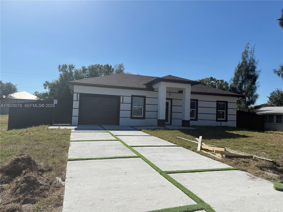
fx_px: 196
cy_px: 106
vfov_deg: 56.8
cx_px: 142
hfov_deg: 71.6
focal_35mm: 24
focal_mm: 6.76
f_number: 1.78
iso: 80
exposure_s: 1/6173
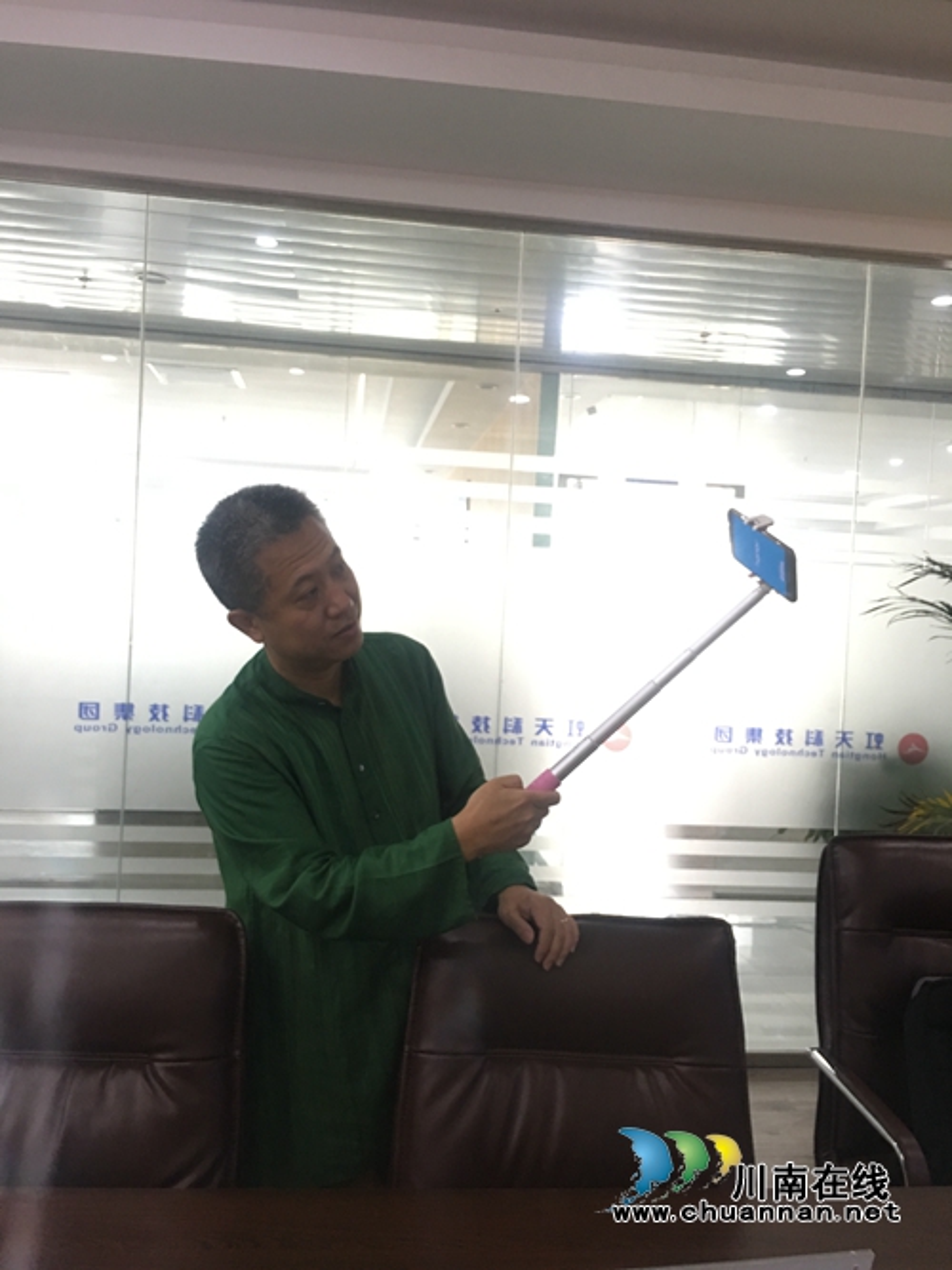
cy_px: 635
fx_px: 1064
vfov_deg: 61.7
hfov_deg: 48.2
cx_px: 476
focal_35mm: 29
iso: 80
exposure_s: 1/17
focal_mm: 4.15
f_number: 2.2
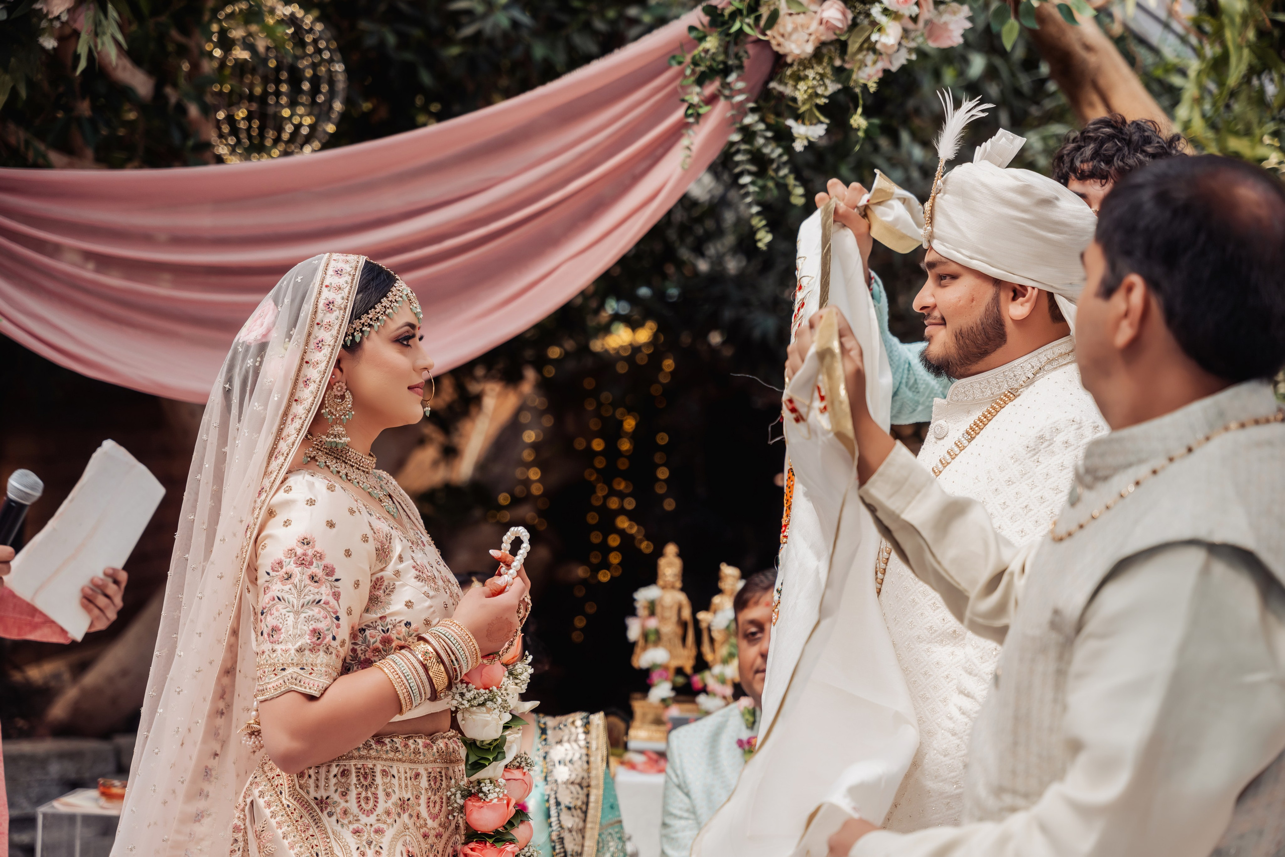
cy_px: 428
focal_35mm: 70
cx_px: 642
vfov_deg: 19.5
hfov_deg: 28.8
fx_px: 2499
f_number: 2.8
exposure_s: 1/250
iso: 125
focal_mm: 70
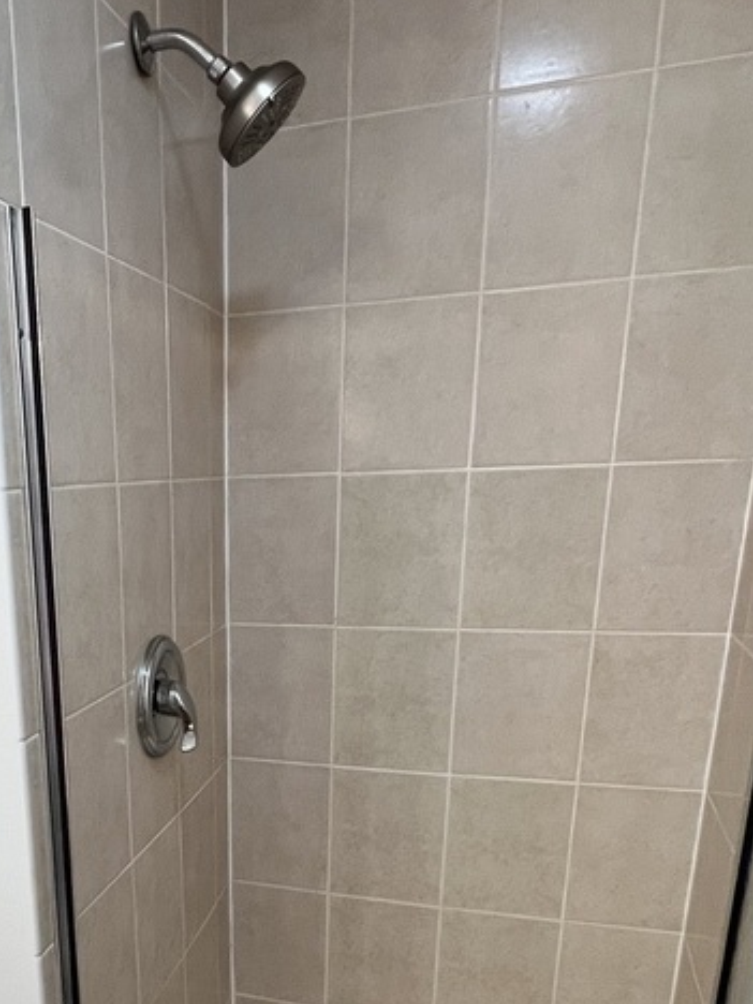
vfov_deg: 56.8
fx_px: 870
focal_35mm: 30
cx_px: 148
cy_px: 762
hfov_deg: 44.5
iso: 160
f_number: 1.8
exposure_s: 1/120
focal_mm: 1.57
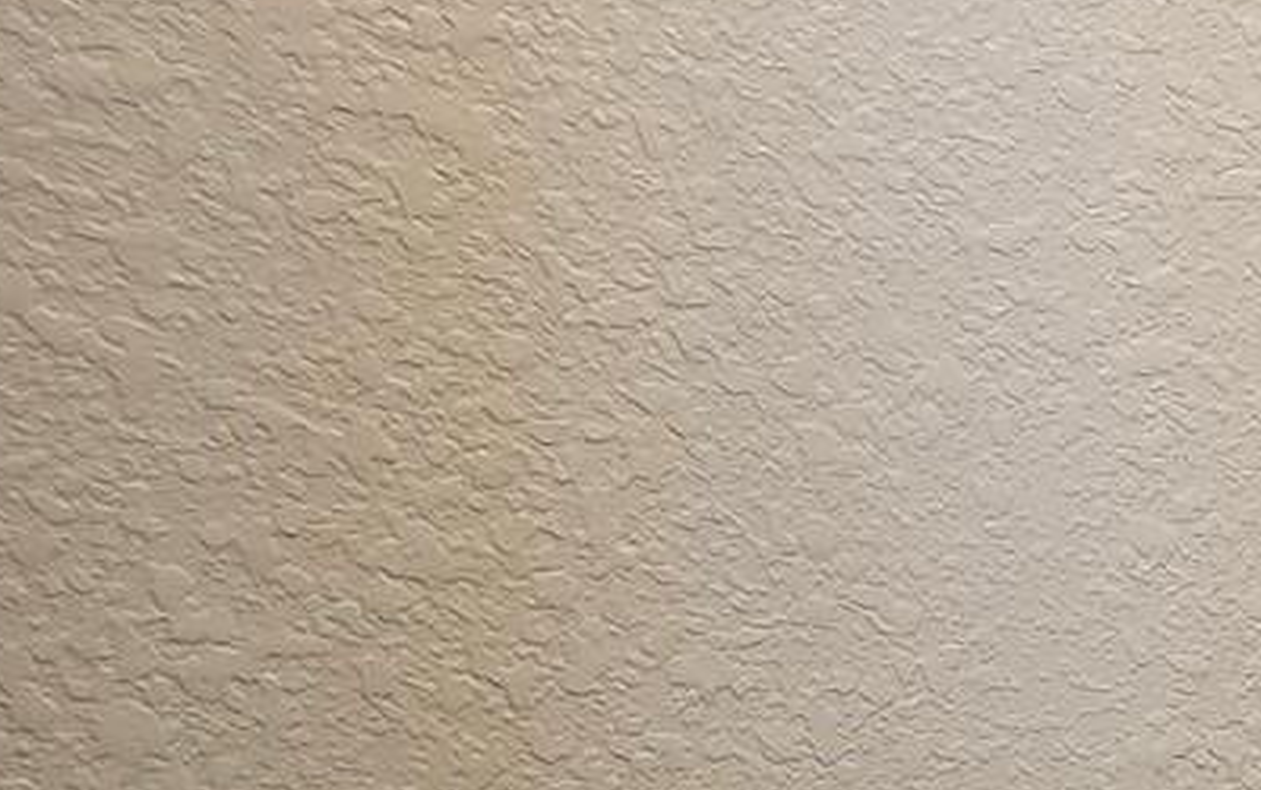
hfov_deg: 12.4
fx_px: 4299
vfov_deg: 9.7
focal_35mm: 125
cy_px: 1624
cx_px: 3189
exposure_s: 1/120
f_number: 1.7
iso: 800
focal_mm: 6.3
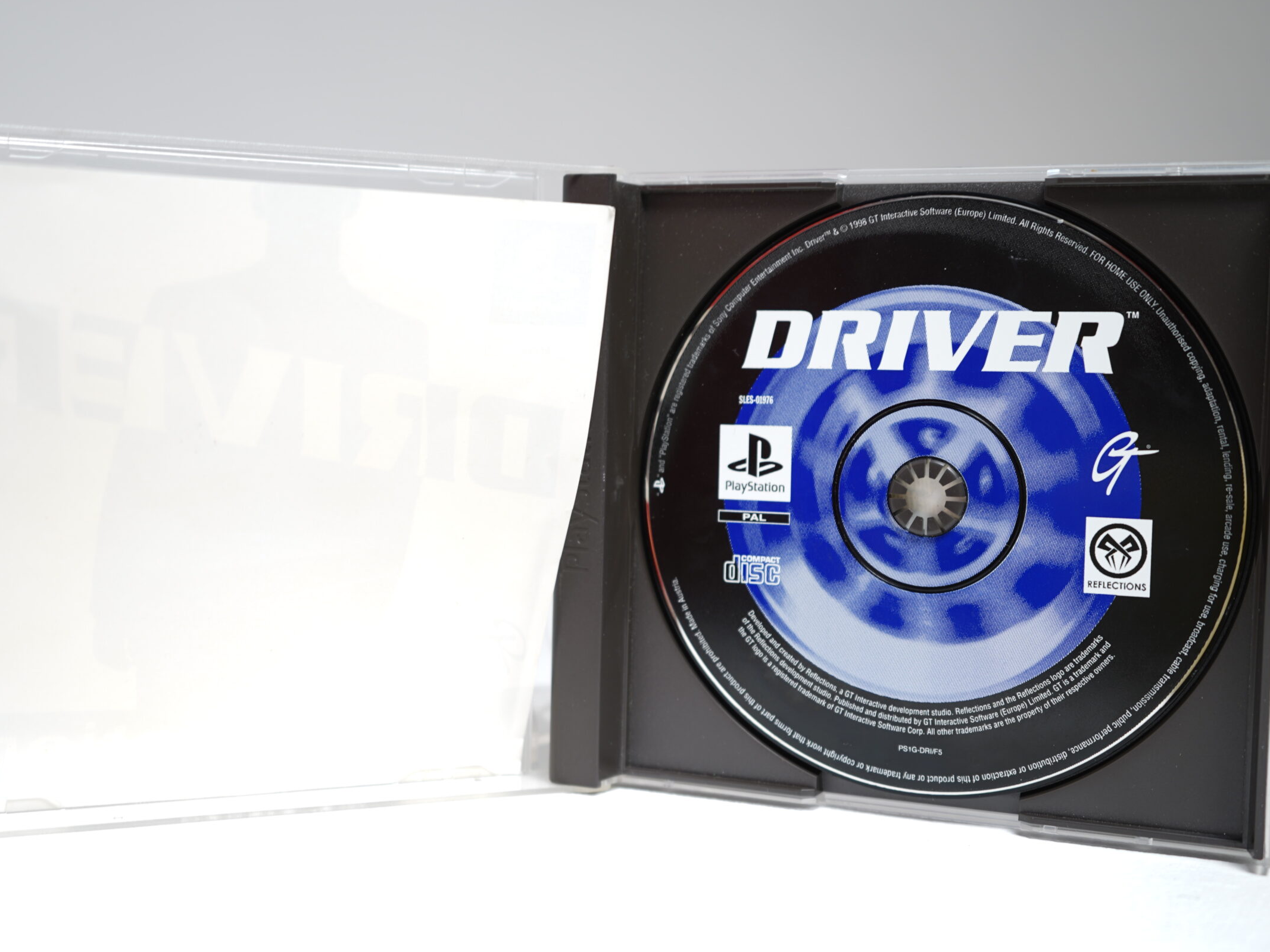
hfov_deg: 42.0
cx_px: 589
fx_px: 1651
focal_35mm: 45
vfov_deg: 32.2
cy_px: 491
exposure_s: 1/5
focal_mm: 39
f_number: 4.5
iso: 64
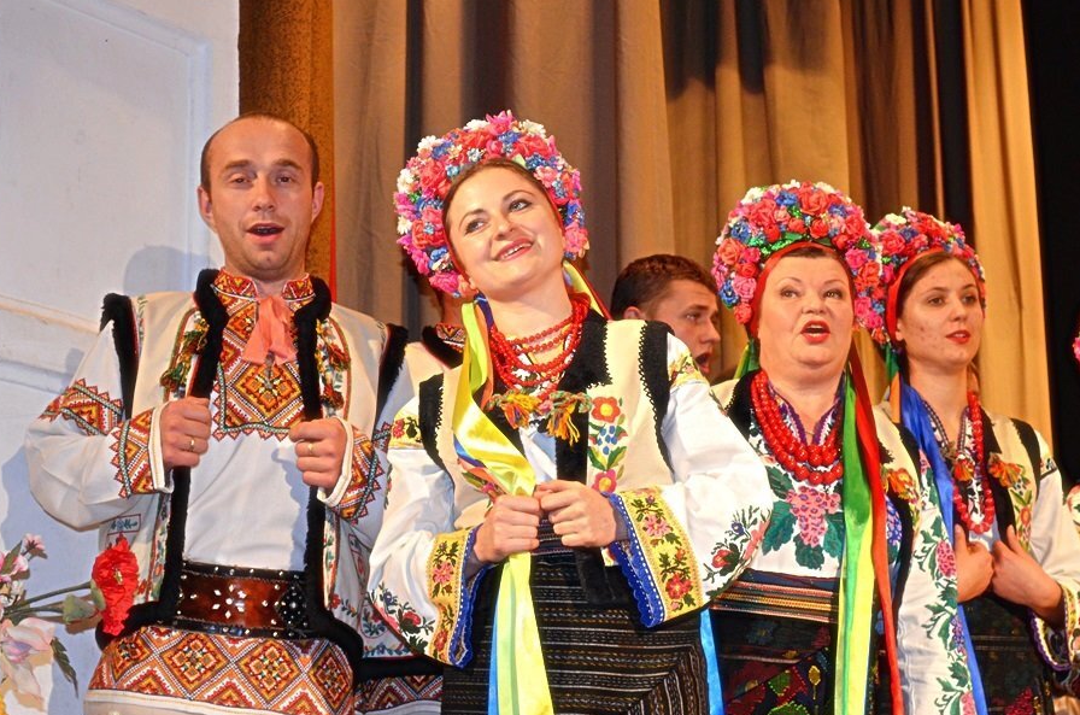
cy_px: 370
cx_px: 527
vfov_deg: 17.6
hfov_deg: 26.4
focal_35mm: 77
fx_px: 2305
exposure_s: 1/60
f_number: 5.3
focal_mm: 46
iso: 1800
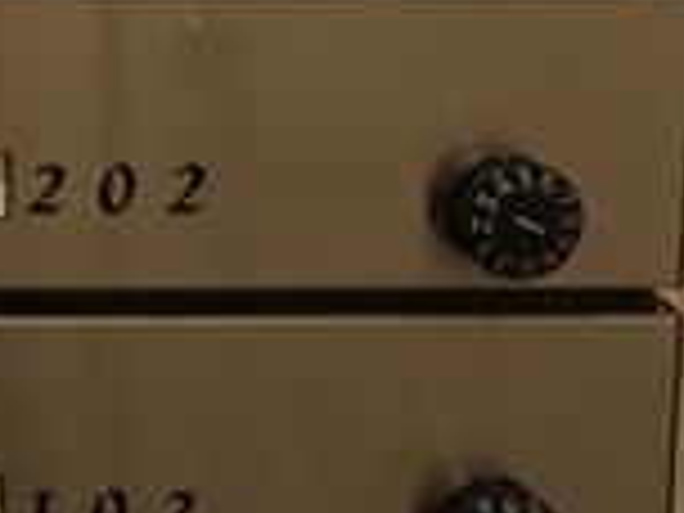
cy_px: -198
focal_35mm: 118
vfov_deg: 12.1
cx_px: -536
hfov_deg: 14.7
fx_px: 2332
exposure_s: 1/9
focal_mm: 3.99
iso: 100
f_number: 1.8
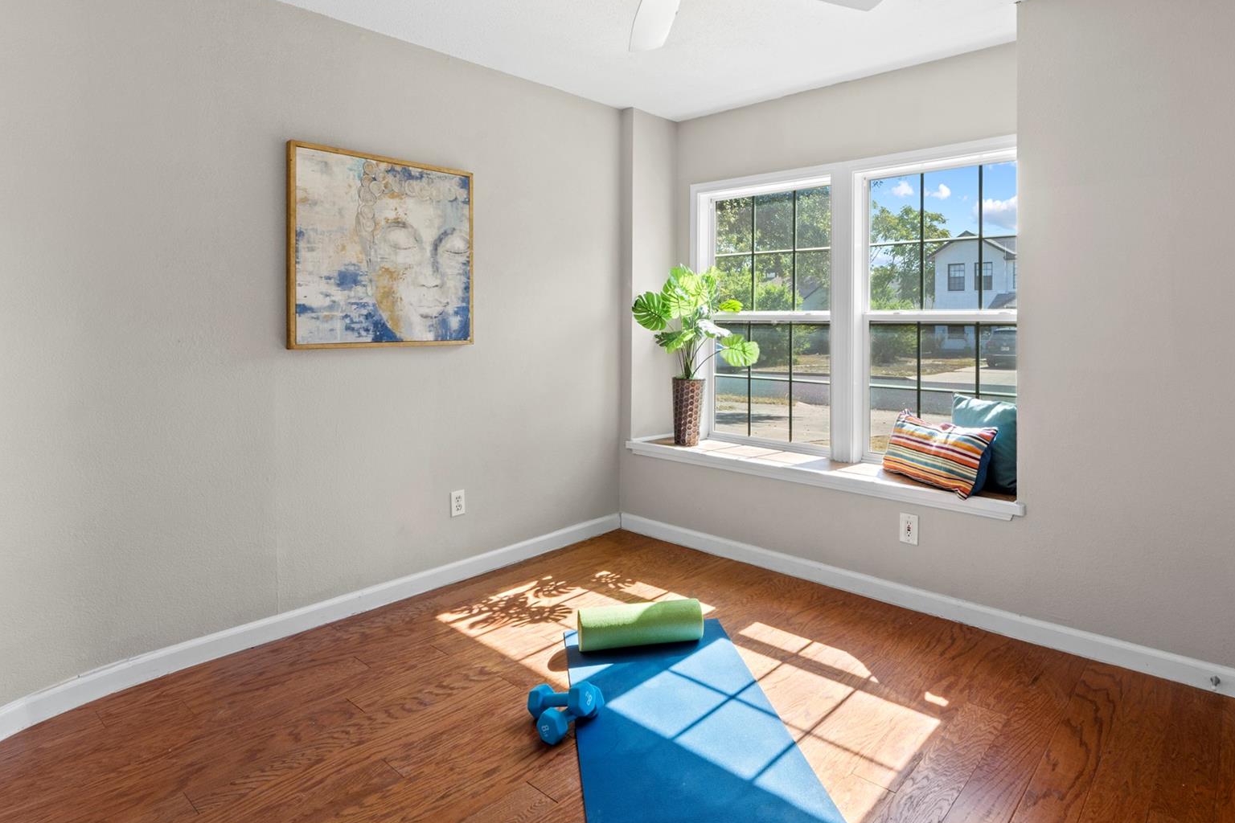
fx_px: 686
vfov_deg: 61.3
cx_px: 681
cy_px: 323
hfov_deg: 83.7
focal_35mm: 20
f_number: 11
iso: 250
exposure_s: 1.3
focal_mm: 10
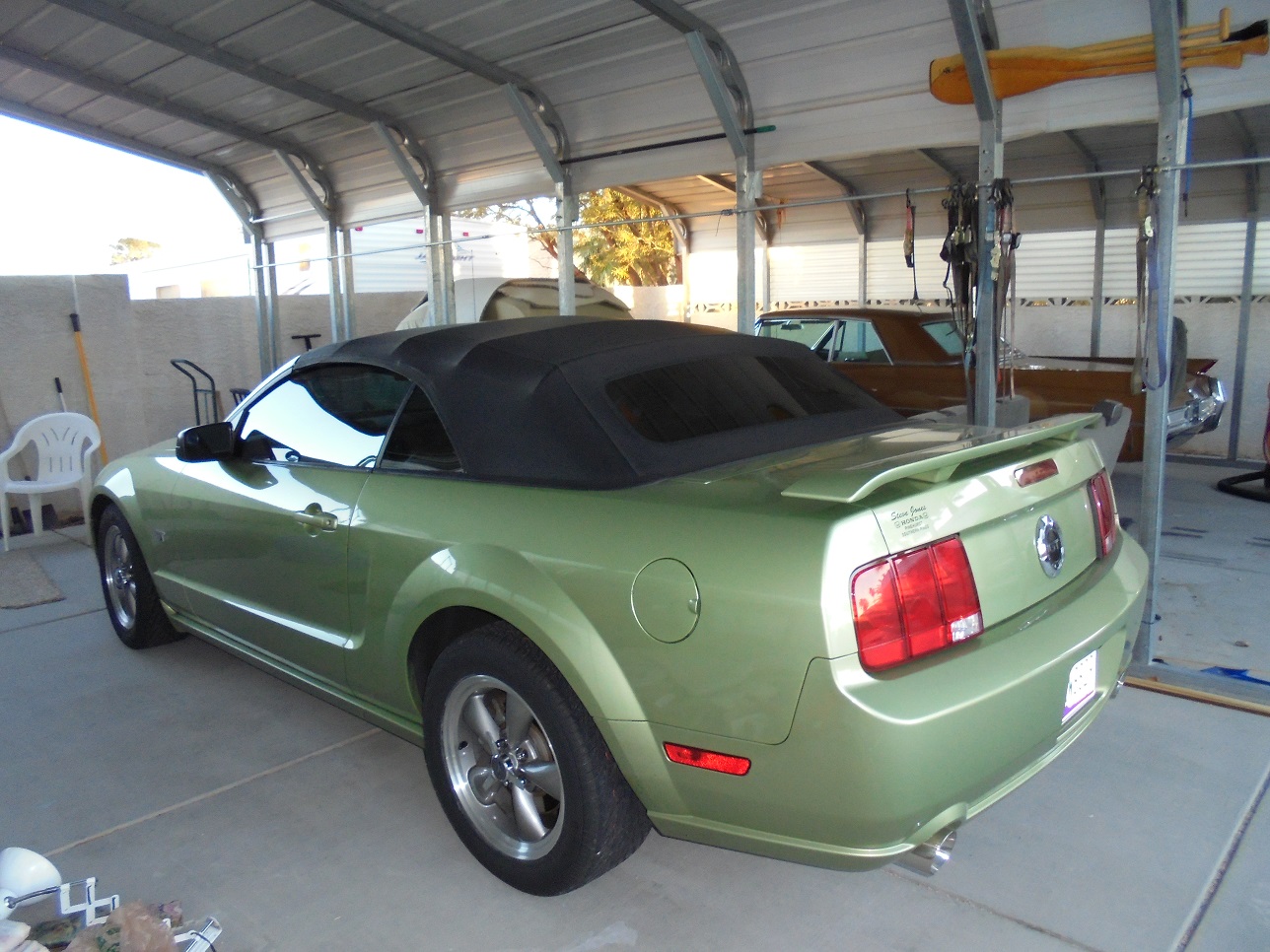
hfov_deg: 67.3
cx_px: 635
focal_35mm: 26
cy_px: 476
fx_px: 954
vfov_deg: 53.1
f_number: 3.5
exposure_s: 1/40
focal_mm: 4.6
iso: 250
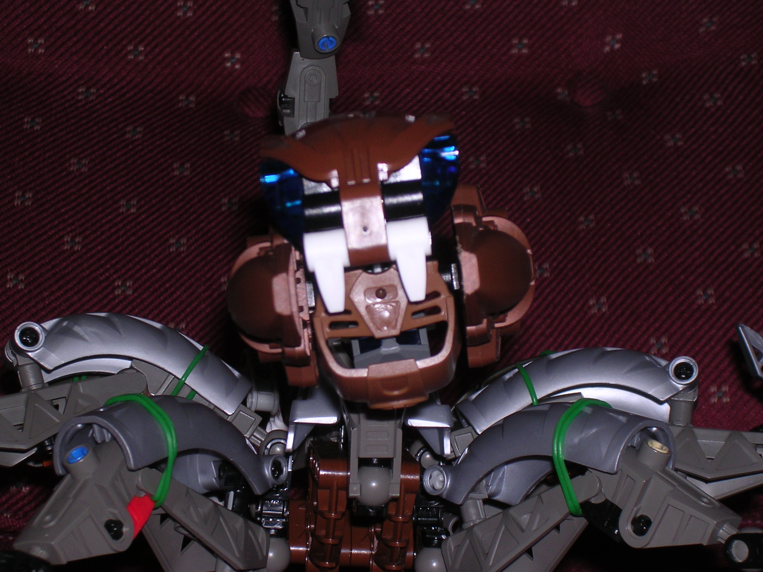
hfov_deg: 17.1
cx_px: 382
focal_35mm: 115
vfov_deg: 12.9
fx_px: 2535
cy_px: 286
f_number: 4.9
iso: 100
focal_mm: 17.4
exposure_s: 1/60.1
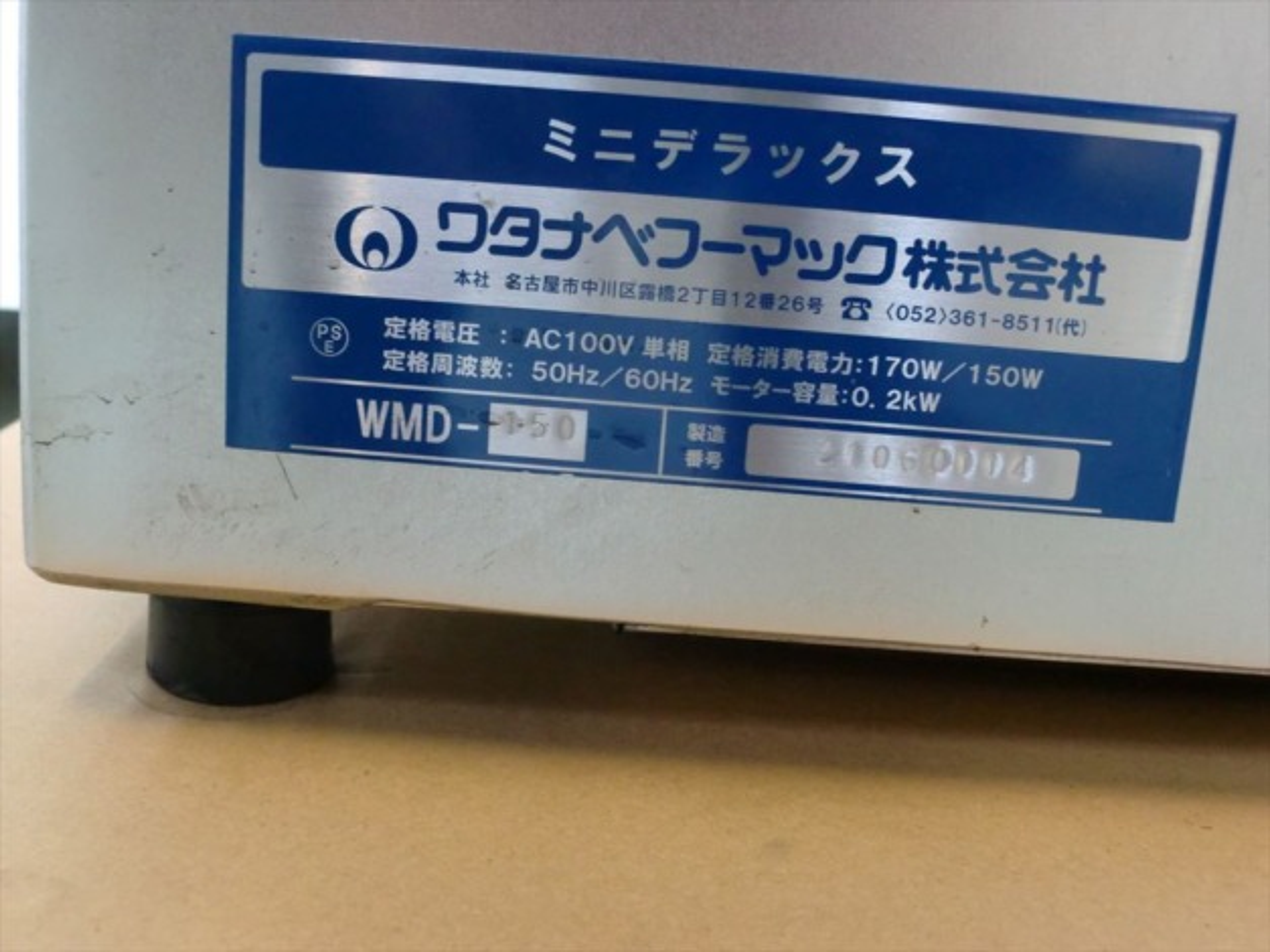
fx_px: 1541
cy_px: 476
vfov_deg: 34.3
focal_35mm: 42
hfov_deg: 44.8
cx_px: 635
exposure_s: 1/60
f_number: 3.4
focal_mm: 7.7
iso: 400
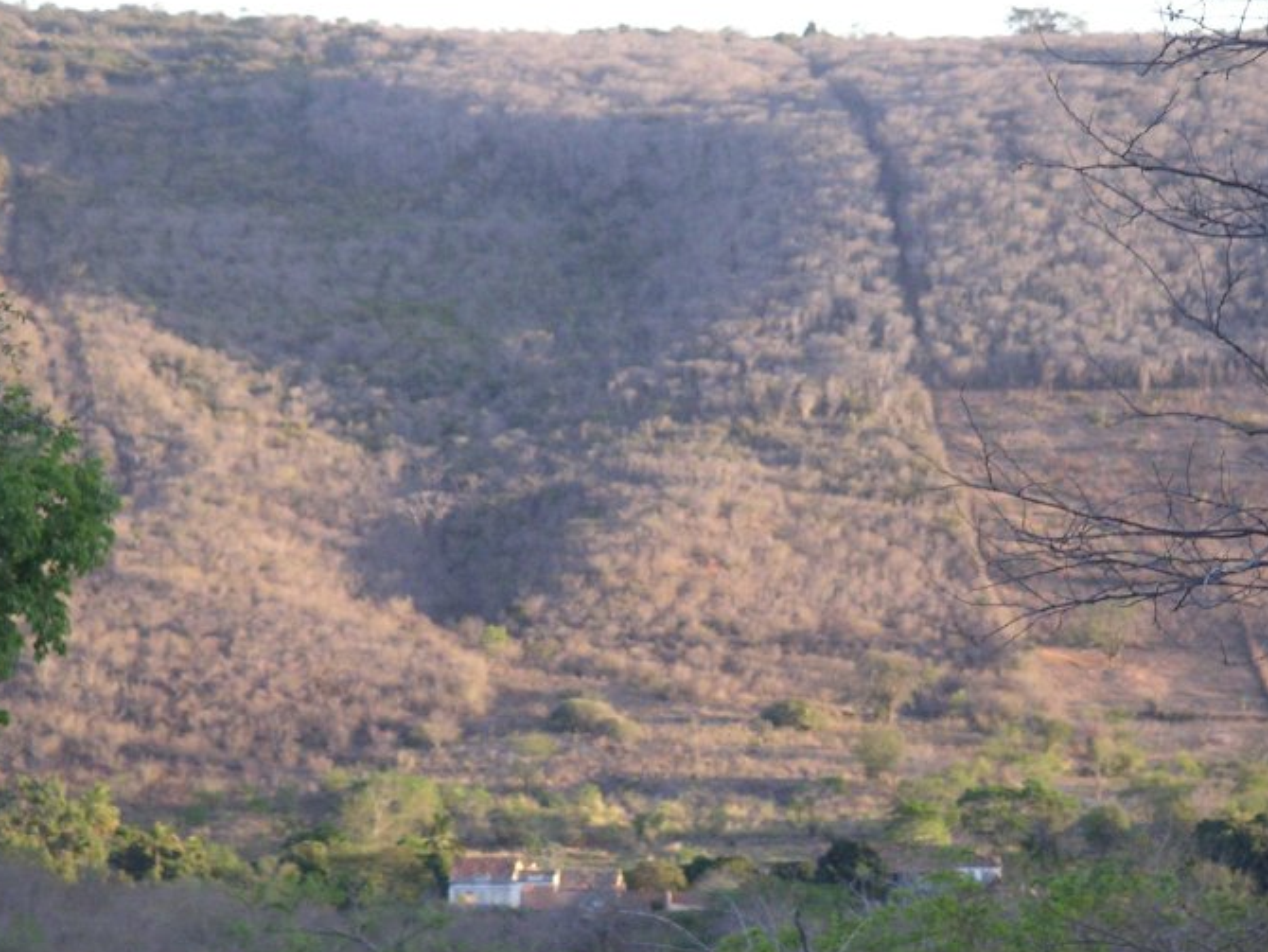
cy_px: 521
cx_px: 674
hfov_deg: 13.2
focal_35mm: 149
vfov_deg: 10.0
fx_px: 5460
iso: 100
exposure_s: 1/111
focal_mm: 17.1
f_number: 3.6
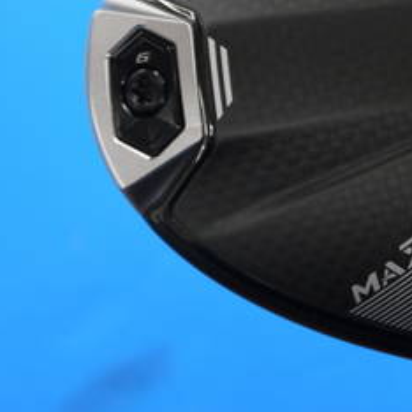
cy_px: 39
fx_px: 1629
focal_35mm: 121
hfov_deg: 14.1
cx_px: 444
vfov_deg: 14.3
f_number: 4.6
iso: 320
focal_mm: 25
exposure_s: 1/60
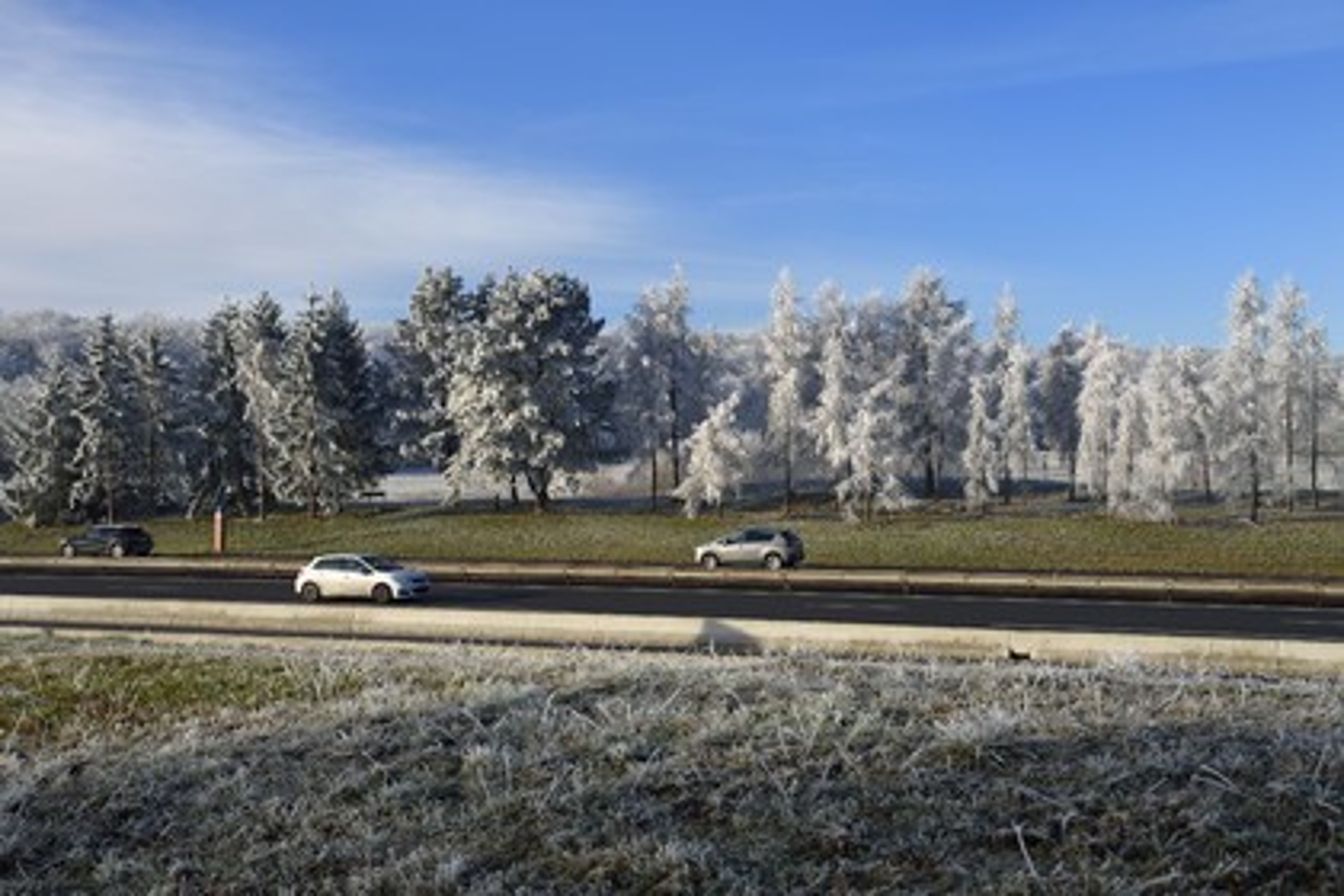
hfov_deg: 43.6
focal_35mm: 45
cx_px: 672
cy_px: 448
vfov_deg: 29.9
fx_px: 1680
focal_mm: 45
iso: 400
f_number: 7.1
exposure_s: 1/1000
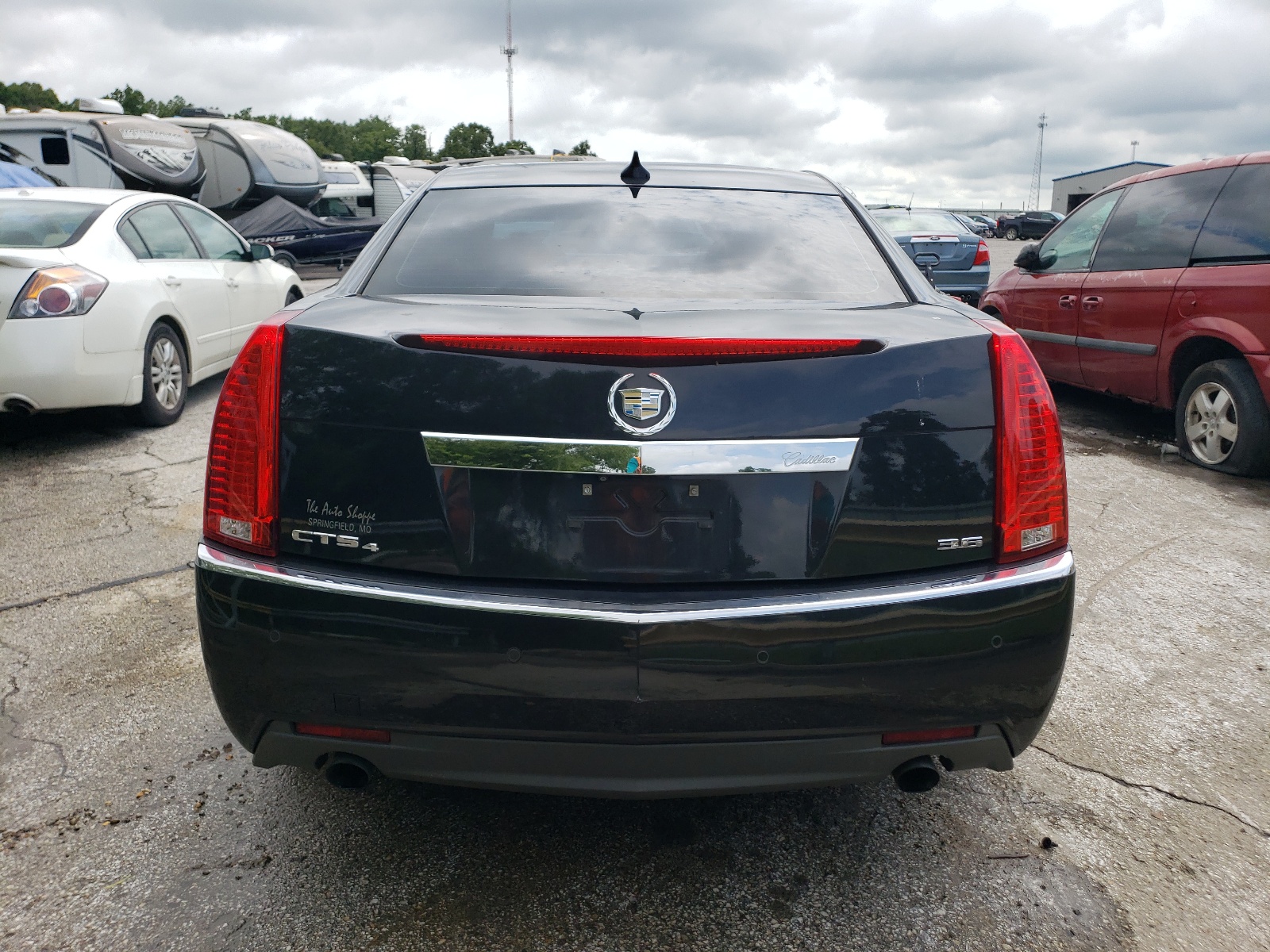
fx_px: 954
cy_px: 476
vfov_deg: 53.1
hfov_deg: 67.3
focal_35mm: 26
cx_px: 635
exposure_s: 1/2500
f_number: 1.5
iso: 50
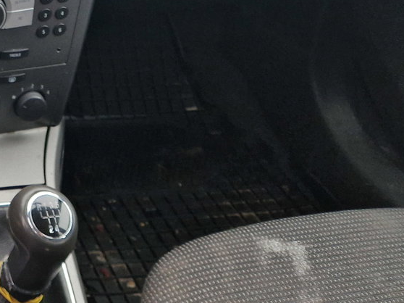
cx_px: -109
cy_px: -126
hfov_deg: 25.6
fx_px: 770
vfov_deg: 19.8
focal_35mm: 66
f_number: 1.8
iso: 100
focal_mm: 5.4
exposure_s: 1/180
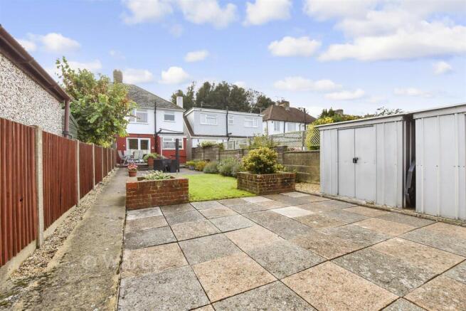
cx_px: 233
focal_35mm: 15
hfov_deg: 100.4
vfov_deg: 77.4
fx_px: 194
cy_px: 156
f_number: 8
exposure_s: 1/250
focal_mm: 10
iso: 250
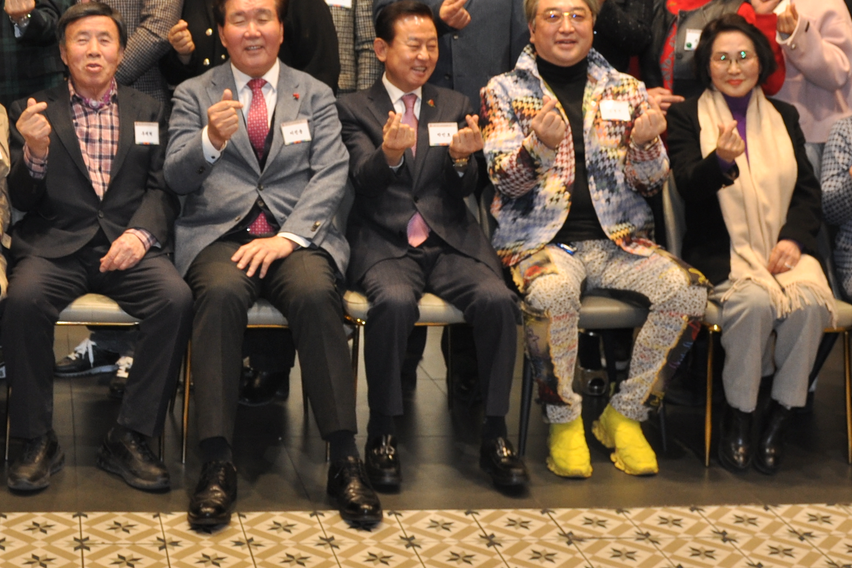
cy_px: -29
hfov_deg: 29.8
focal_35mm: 66
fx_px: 1566
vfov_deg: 19.8
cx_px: 190
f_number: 3.2
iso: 320
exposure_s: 1/60
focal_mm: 19
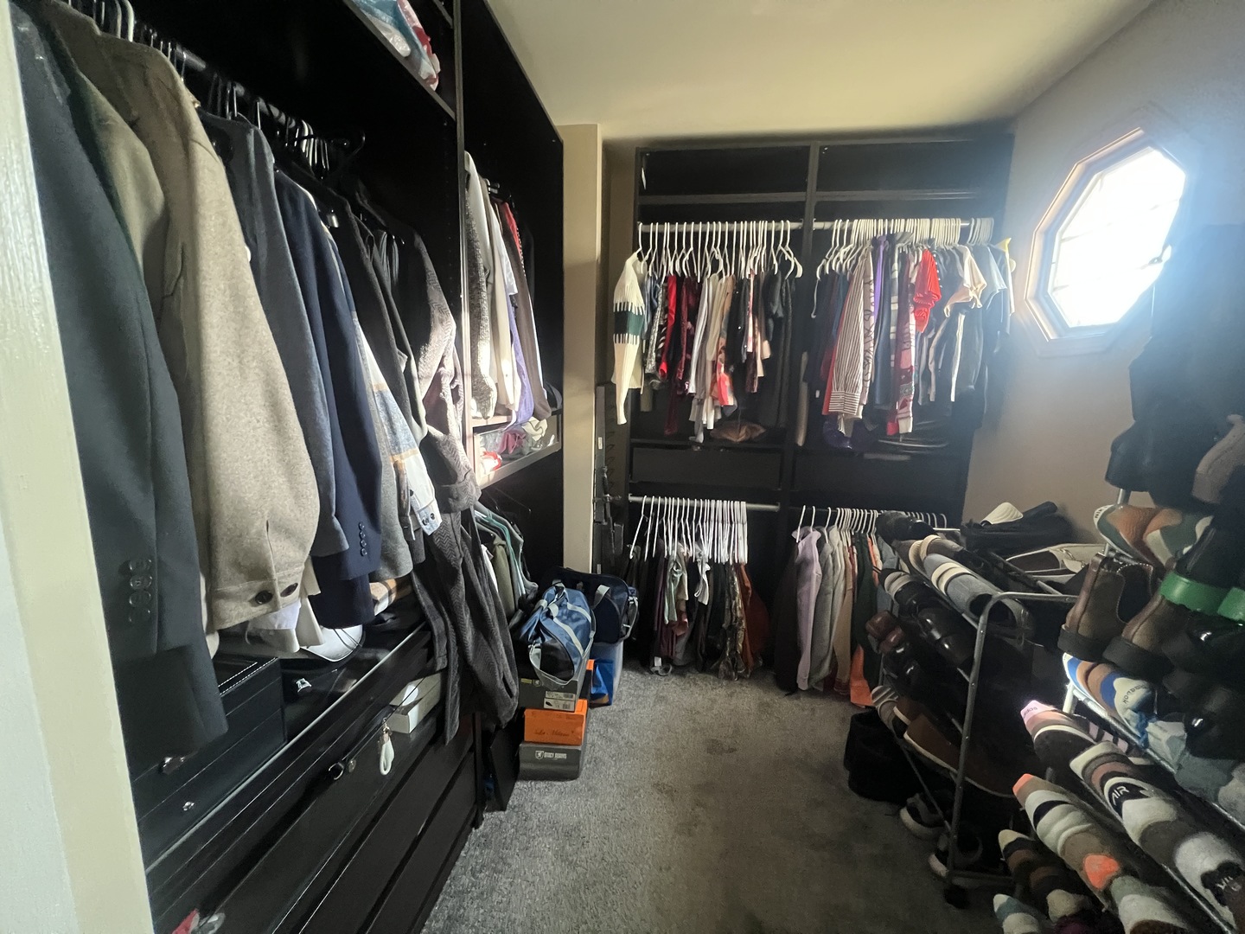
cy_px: 467
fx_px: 468
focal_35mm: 13
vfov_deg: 89.9
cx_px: 622
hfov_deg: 106.2
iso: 800
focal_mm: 1.57
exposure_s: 1/60
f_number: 1.8
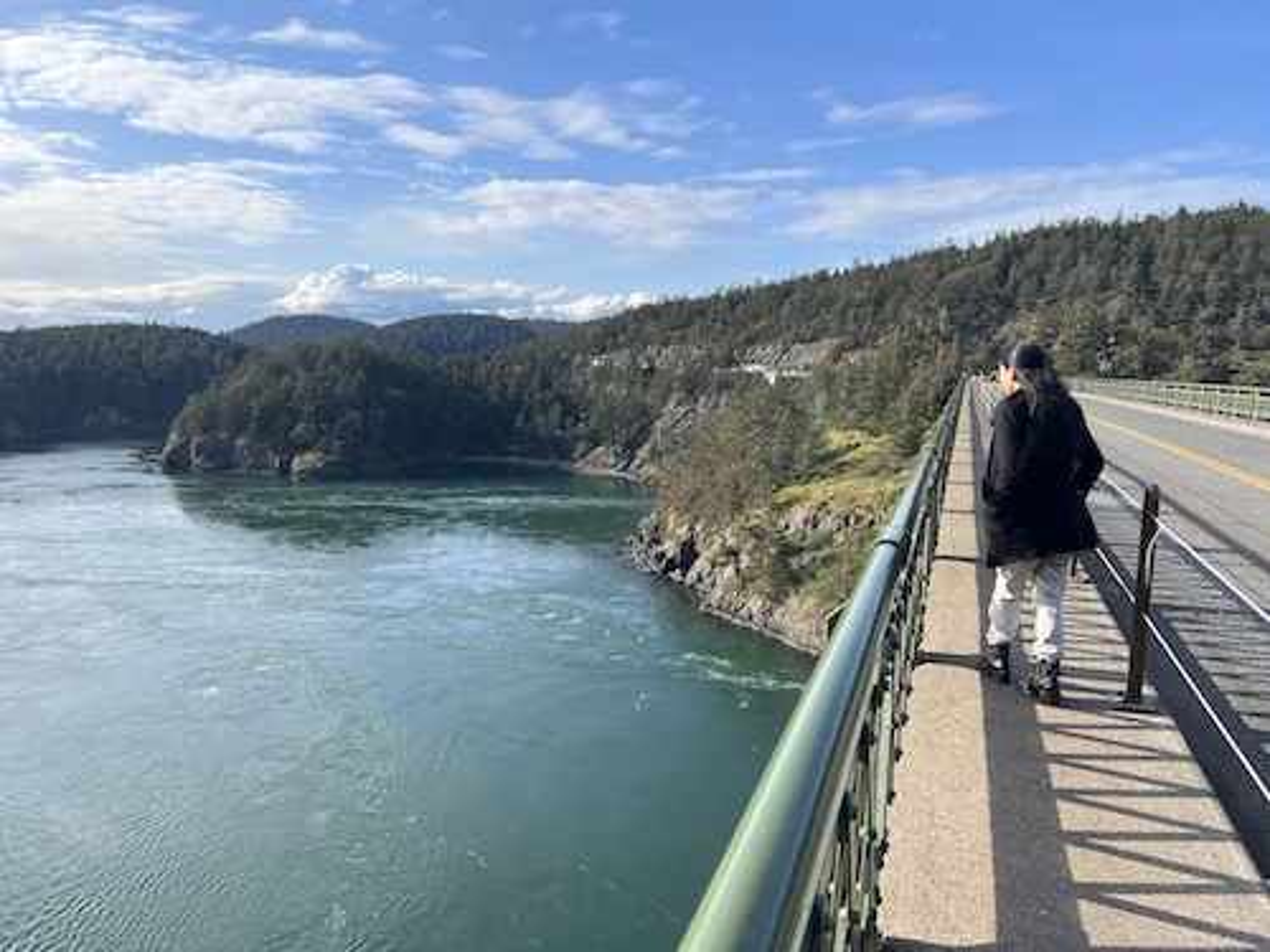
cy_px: 476
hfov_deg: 67.3
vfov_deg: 53.1
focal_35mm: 26
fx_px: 954
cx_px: 635
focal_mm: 5.7
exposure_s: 1/3356
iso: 50
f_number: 1.5
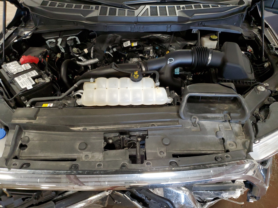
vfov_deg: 53.1
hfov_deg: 67.3
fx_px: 209
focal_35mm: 26
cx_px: 139
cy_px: 104
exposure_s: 1/40
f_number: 1.5
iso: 283
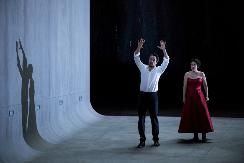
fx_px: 1084
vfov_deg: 8.6
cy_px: 82
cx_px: 122
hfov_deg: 12.8
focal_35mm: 160
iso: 4000
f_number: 2.8
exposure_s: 1/80
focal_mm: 160
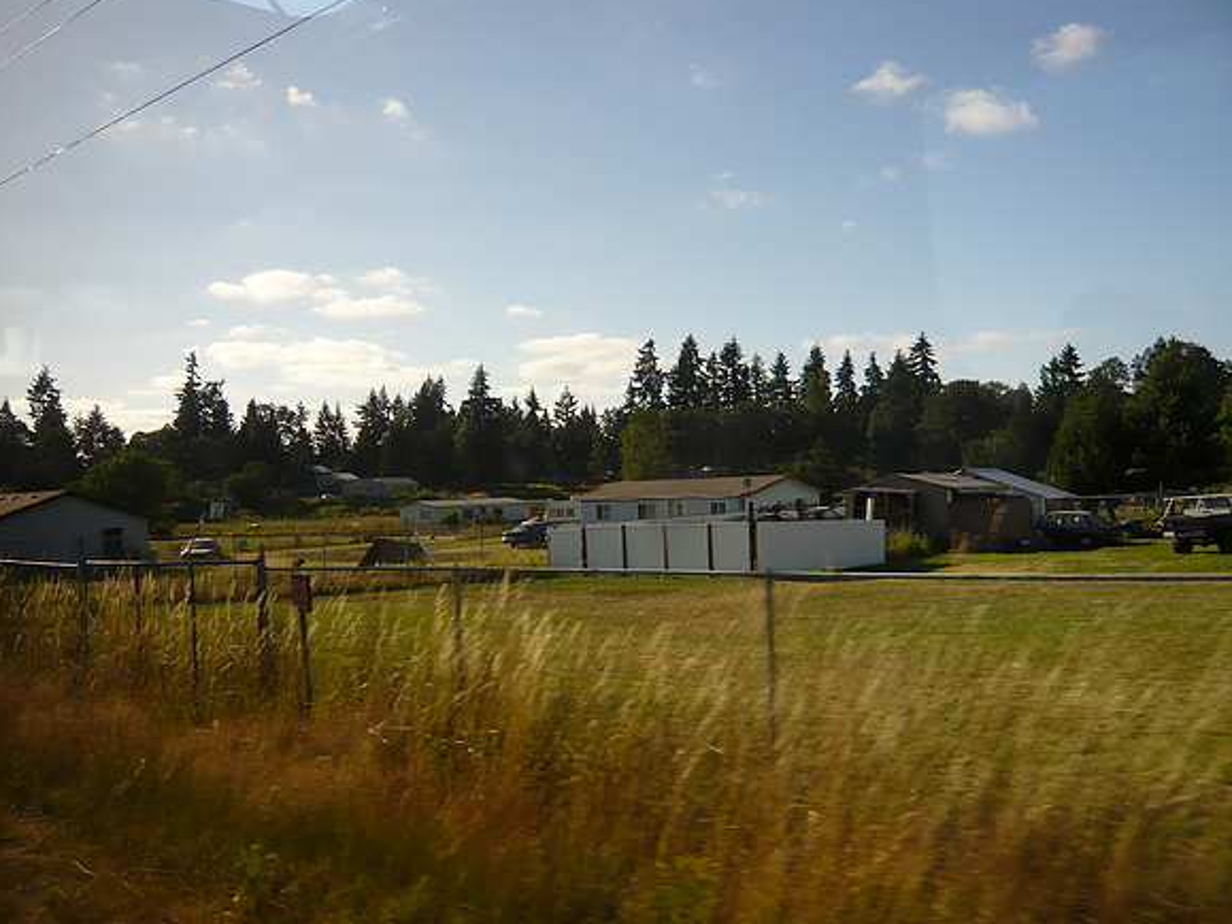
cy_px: 466
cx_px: 596
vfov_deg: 48.2
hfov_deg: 61.7
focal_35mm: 29
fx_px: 1032
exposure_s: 1/500
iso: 100
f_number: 2.8
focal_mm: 4.6
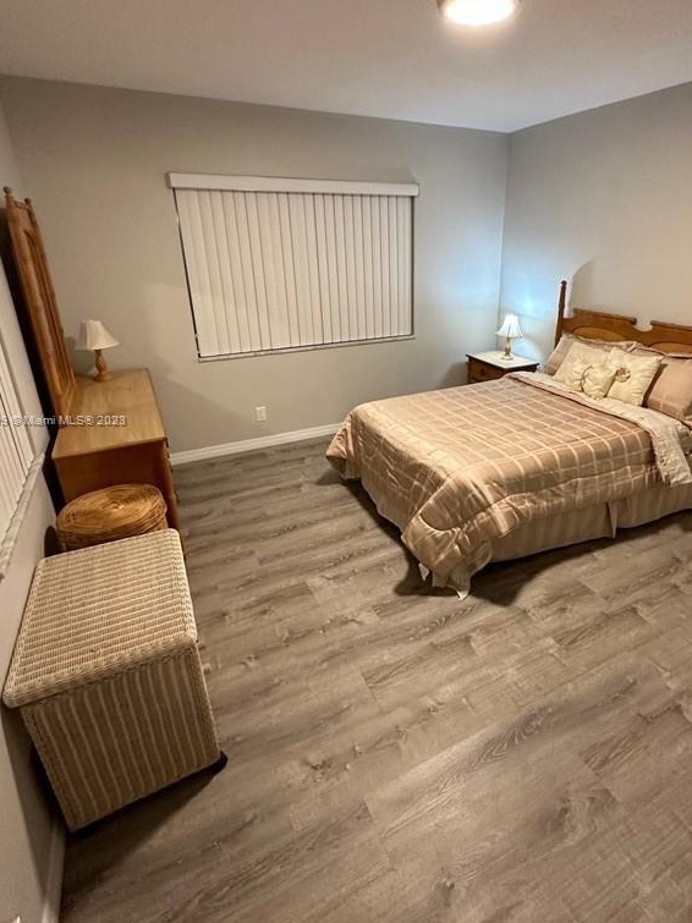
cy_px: 421
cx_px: 407
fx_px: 507
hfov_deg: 68.1
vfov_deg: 84.5
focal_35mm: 19
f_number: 2.2
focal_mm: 2.22
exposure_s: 1/60
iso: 320
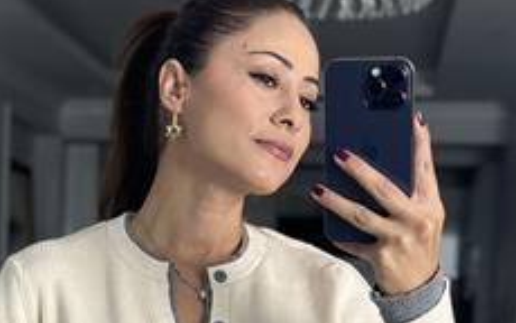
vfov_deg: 11.4
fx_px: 1576
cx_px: 209
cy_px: 406
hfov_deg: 18.6
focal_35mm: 112
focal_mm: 6.86
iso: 200
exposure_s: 1/100
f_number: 1.78
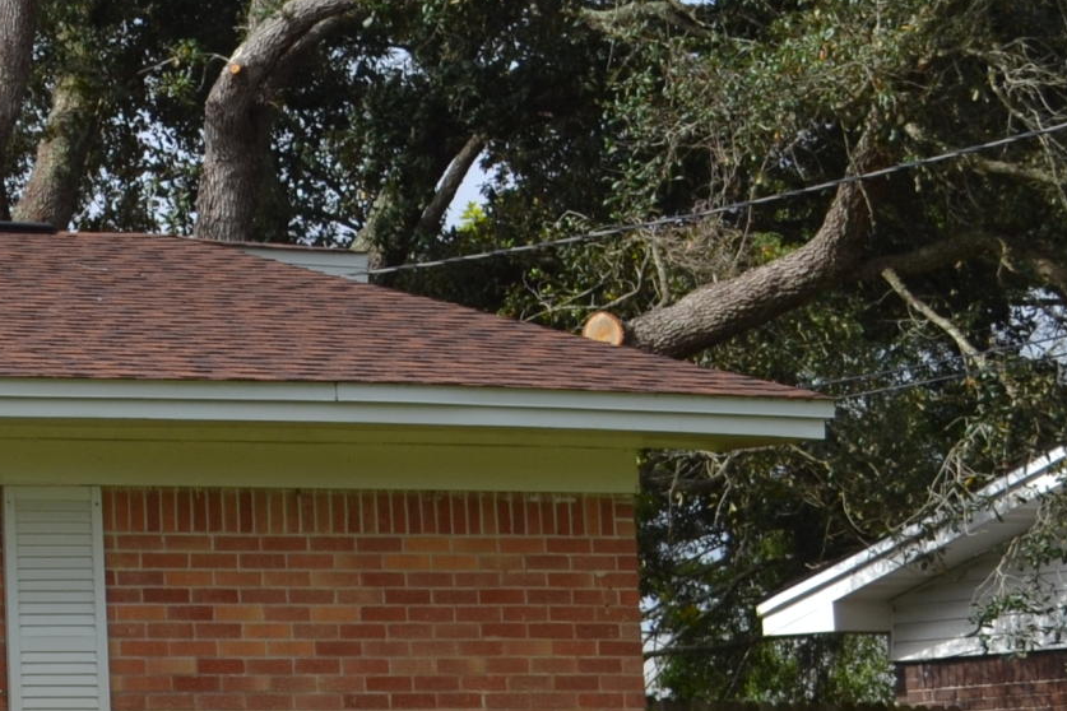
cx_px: -821
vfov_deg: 7.9
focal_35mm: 172
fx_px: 5097
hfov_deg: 11.2
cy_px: 14
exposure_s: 1/250
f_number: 8
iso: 100
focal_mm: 32
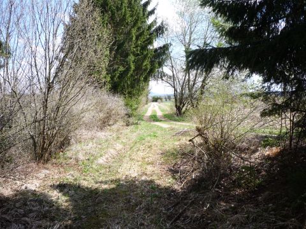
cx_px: 153
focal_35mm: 32
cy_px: 114
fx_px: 283
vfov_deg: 44.2
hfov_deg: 56.8
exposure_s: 1/250
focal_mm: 5.2
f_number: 4
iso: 100
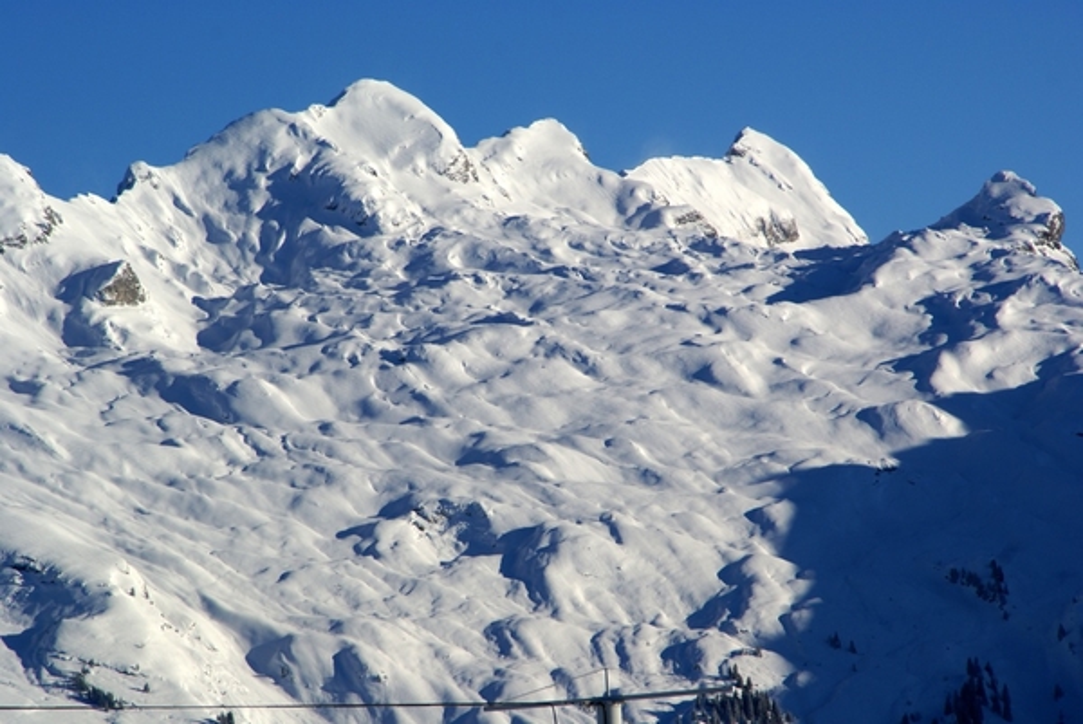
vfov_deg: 6.1
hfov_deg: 9.1
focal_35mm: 225
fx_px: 6773
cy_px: 362
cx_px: 542
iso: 100
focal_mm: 150
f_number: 11
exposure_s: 1/320
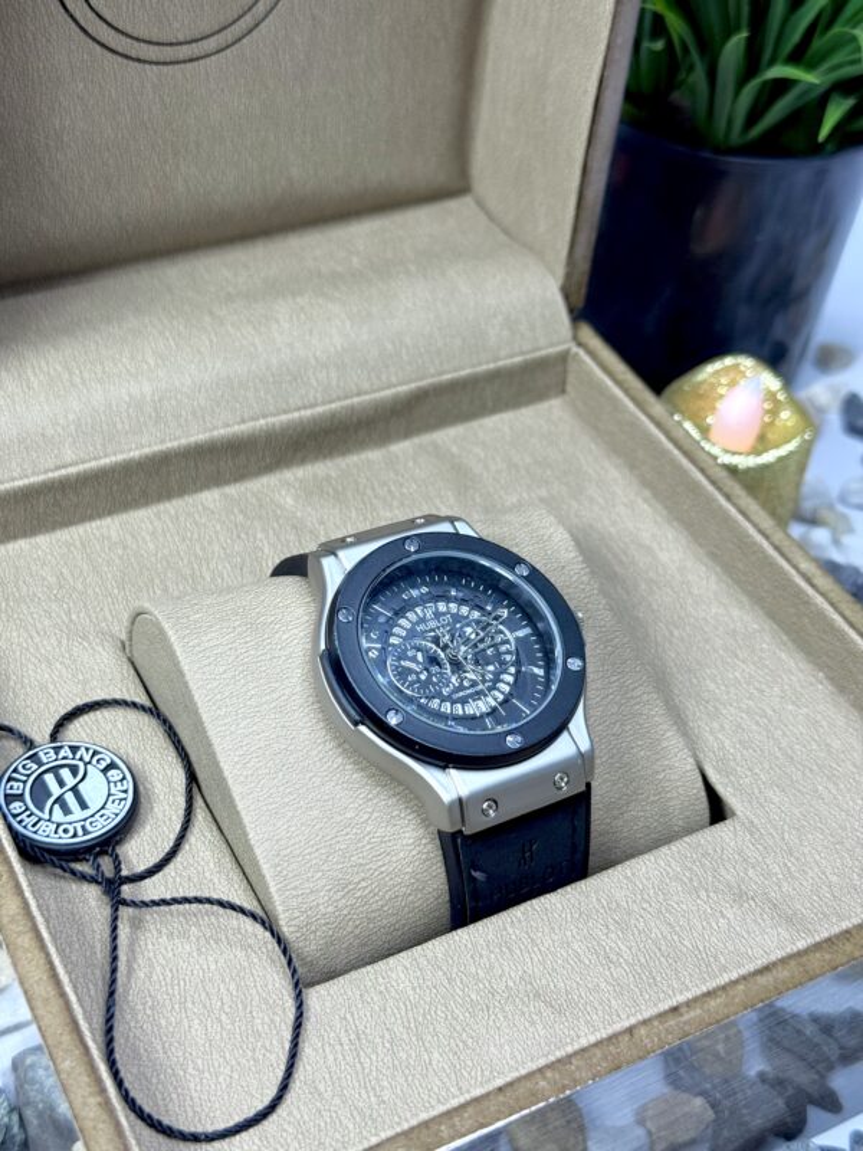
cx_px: 432
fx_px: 1596
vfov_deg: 39.7
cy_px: 576
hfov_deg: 30.3
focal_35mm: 48
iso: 100
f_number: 1.78
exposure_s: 1/100
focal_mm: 6.76
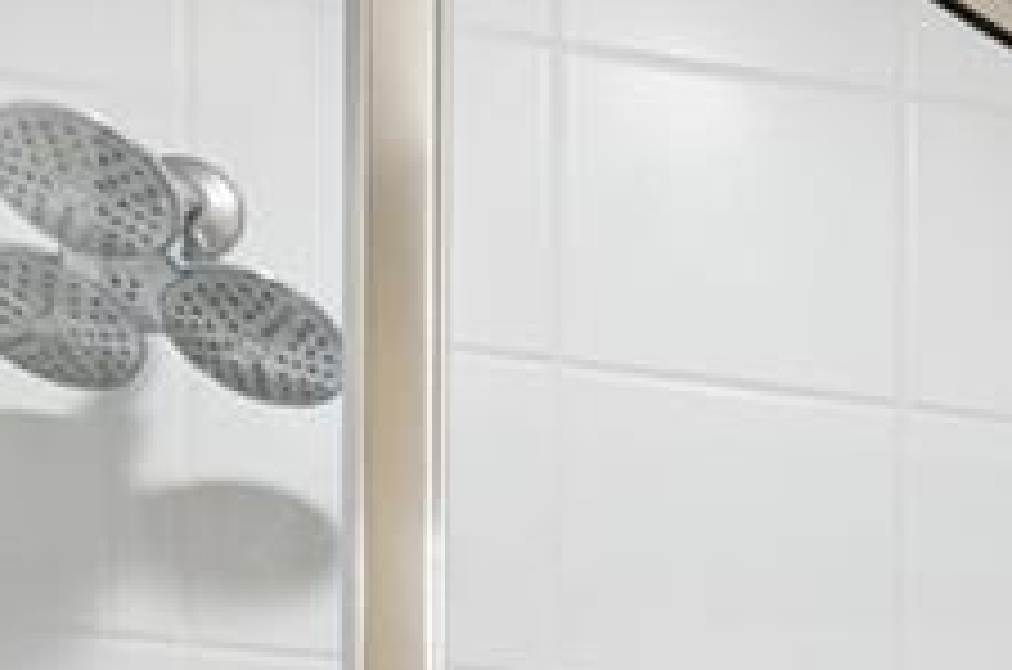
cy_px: 1810
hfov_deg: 13.4
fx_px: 3198
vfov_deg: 9.9
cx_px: 2397
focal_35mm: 114
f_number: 8
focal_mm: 16
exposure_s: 1/10
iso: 250
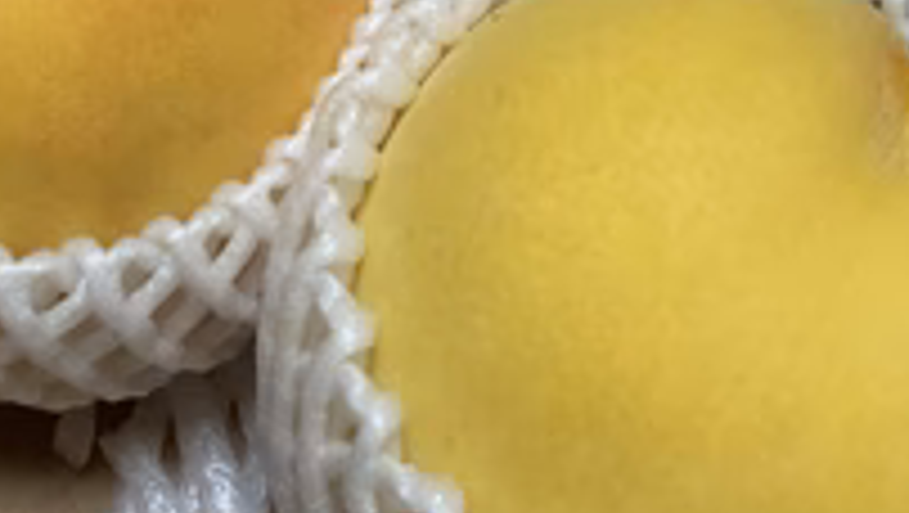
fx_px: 1351
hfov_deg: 37.2
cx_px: 428
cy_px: -176
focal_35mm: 56
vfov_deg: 19.6
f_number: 1.6
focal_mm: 4.2
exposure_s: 1/100
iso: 125
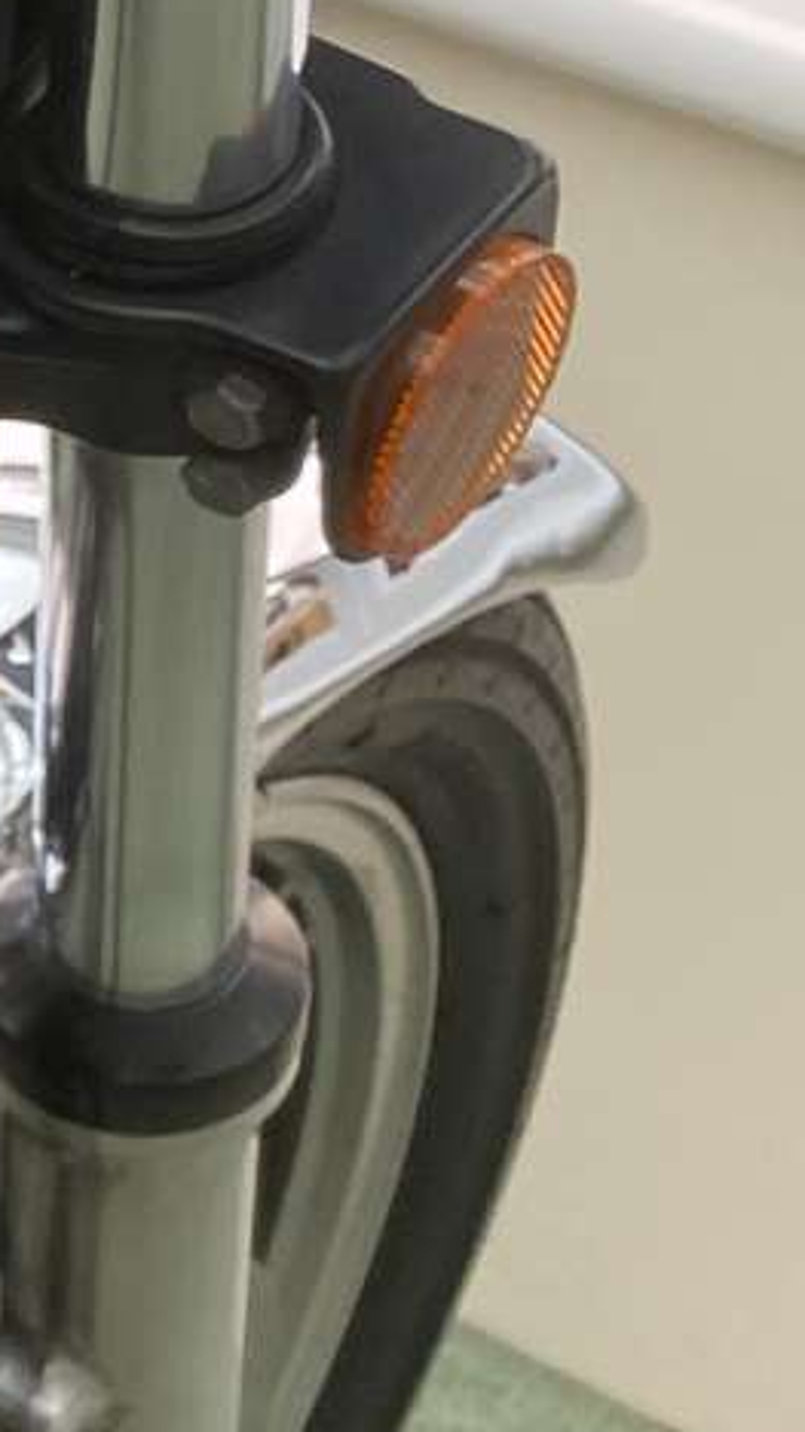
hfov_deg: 7.6
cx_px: -2207
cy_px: 740
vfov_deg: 17.7
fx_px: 4595
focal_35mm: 121
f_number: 1.8
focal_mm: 4.25
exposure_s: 1/122
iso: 80
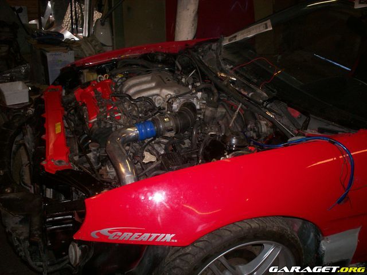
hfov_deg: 51.4
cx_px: 184
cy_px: 138
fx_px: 382
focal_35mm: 36
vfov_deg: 39.7
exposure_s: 1/60
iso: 140
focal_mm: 6
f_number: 4.5
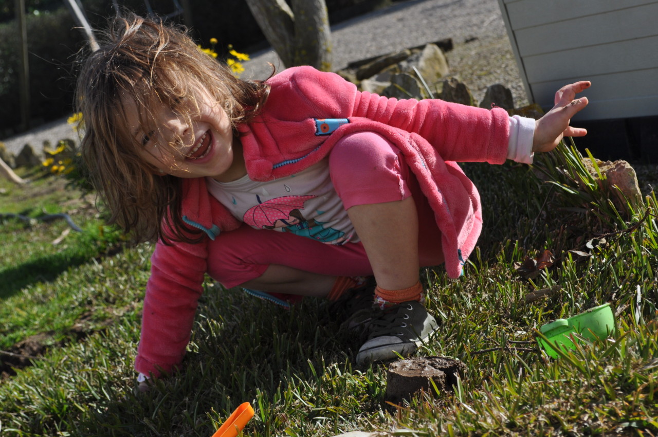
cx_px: 329
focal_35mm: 82
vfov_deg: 16.5
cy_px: 218
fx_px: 1506
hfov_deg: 24.6
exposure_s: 1/350
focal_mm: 55
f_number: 9.5
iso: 200
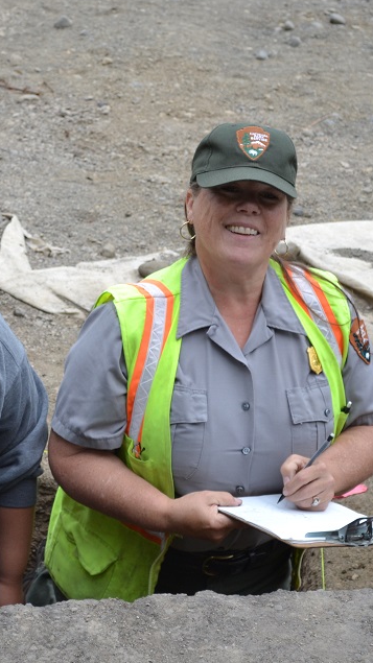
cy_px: 331
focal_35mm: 114
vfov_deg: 18.8
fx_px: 2005
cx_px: 111
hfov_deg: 10.6
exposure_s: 1/125
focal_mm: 48
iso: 160
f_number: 5.6
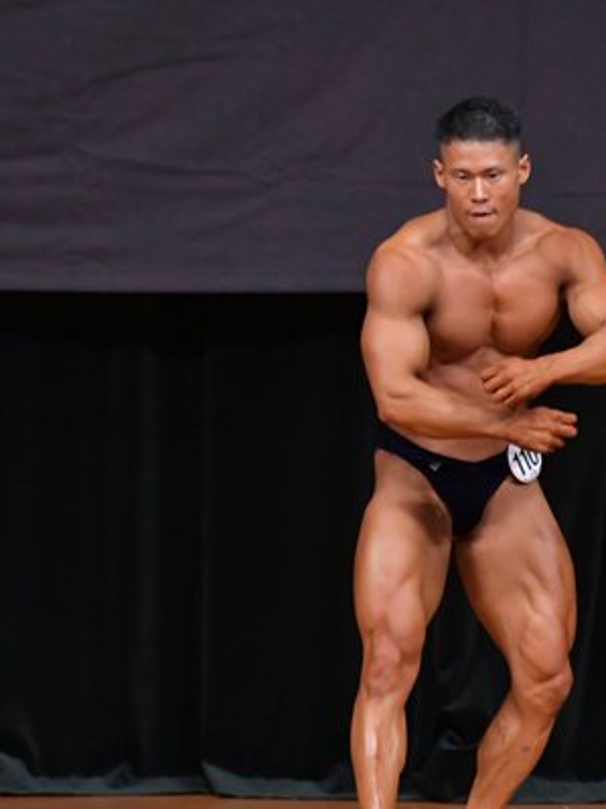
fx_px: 12424
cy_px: 481
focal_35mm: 532
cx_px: 427
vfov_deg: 3.7
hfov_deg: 2.8
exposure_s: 1/400
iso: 4000
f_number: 5.6
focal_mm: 190
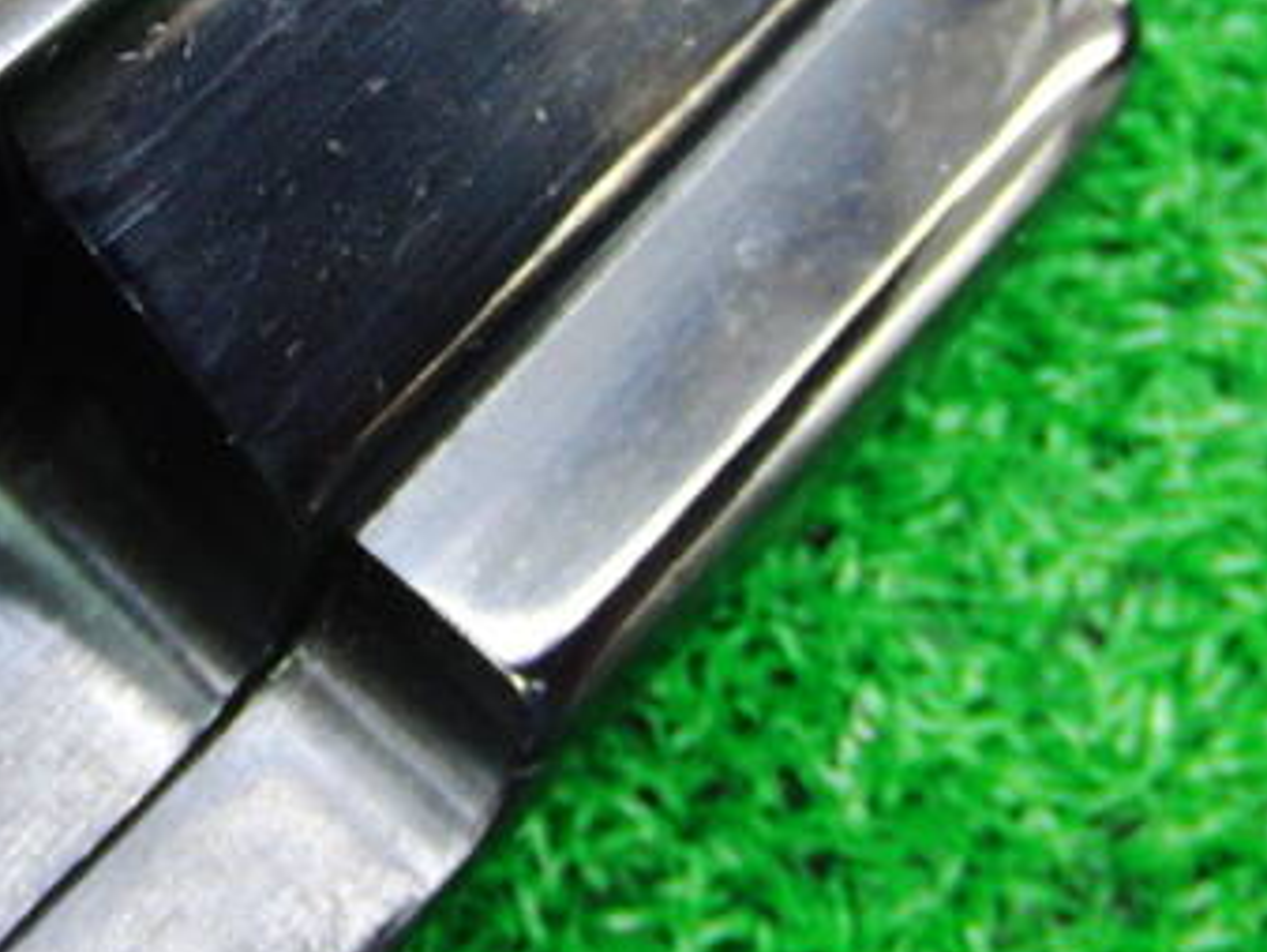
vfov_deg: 20.6
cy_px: 105
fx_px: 2564
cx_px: 322
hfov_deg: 27.4
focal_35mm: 70
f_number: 3.6
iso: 400
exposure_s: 1/15
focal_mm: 6.42
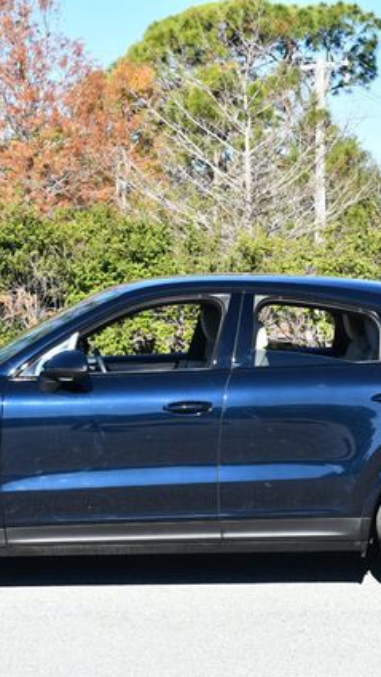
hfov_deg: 12.4
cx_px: 169
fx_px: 1760
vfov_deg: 21.8
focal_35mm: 98
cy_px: 339
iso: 160
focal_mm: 31
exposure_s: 1/250
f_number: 8
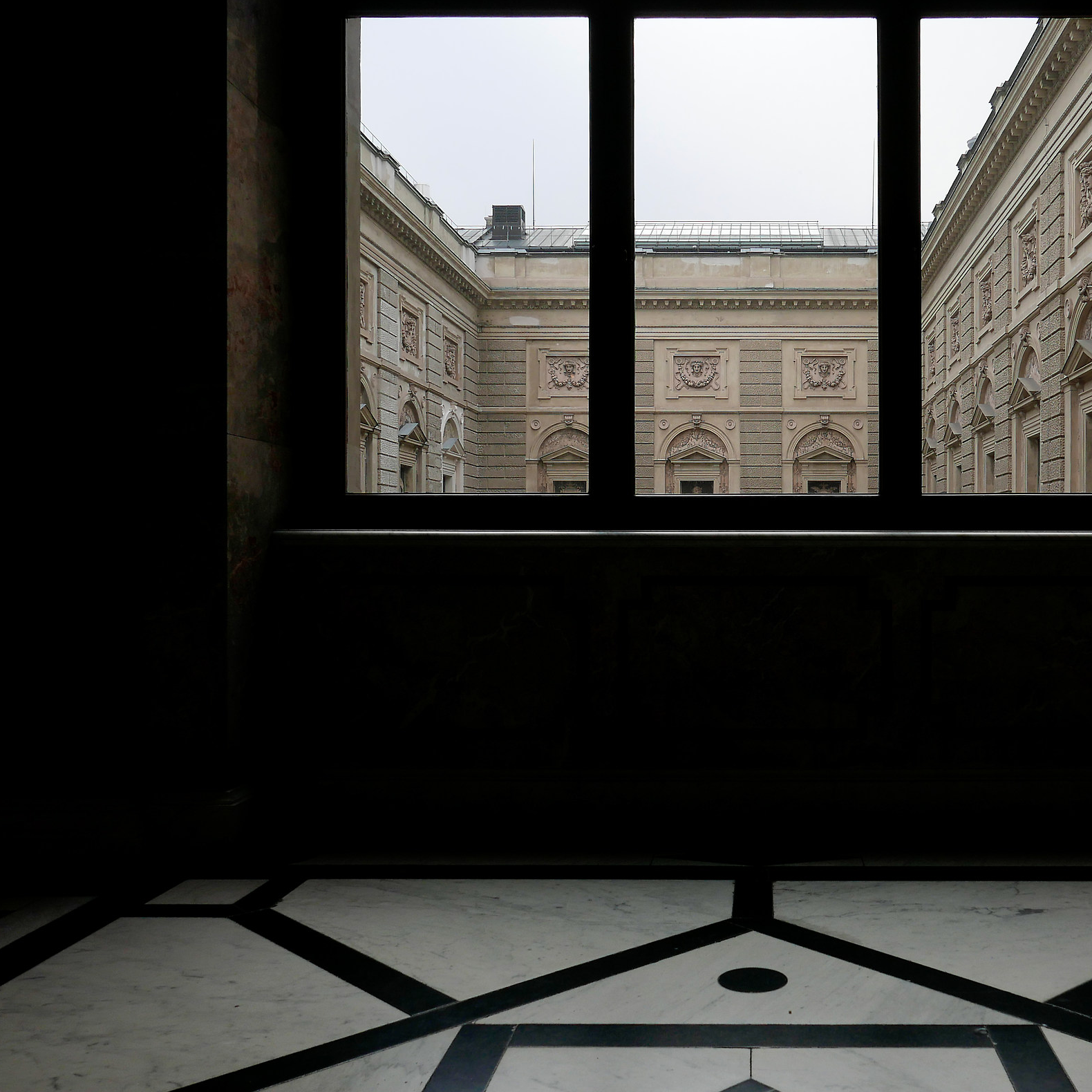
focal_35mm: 31
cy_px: 552
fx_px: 1106
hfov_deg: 51.5
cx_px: 732
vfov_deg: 52.5
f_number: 5
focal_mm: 10.9
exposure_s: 1/125
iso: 200
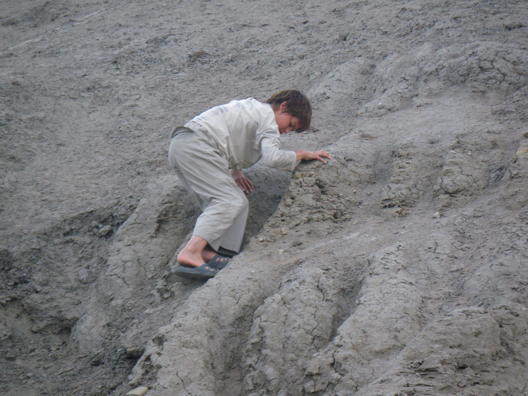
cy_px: 198
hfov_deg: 17.1
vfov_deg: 12.9
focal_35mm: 115
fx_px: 1754
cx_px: 264
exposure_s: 1/160
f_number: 5.2
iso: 200
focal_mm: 20.6
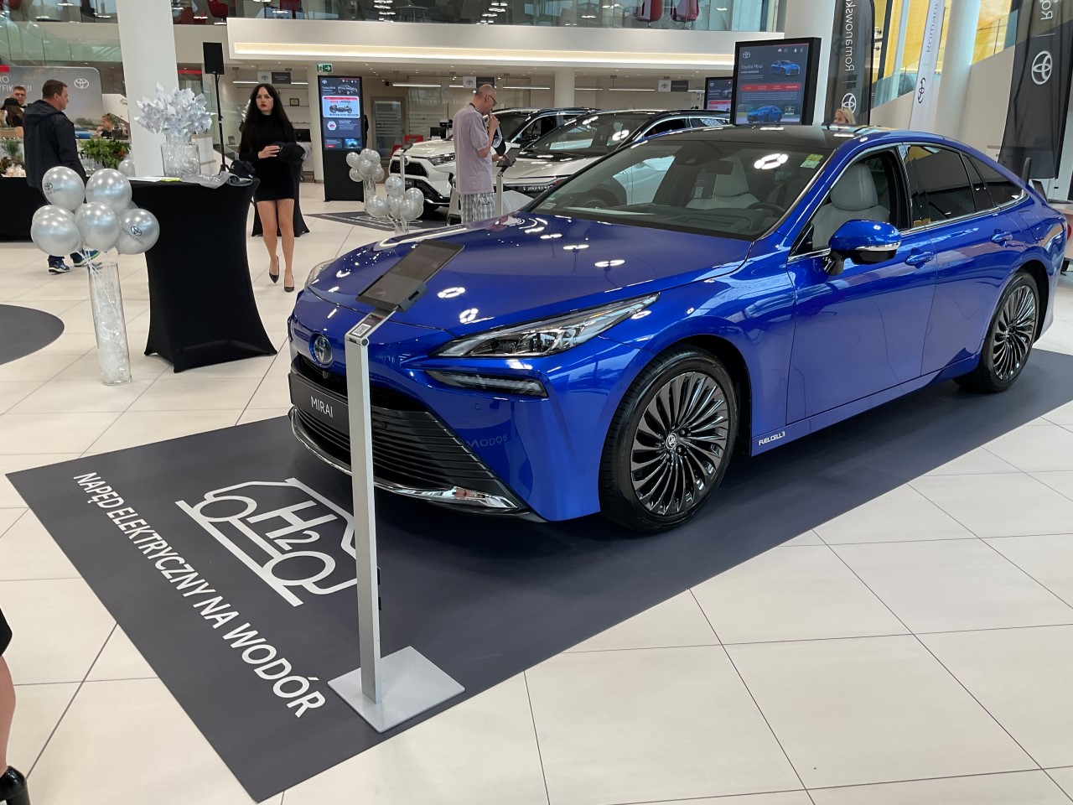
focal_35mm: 29
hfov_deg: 61.7
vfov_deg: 48.2
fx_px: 899
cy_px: 402
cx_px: 536
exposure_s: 1/100
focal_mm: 3
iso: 50
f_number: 1.8
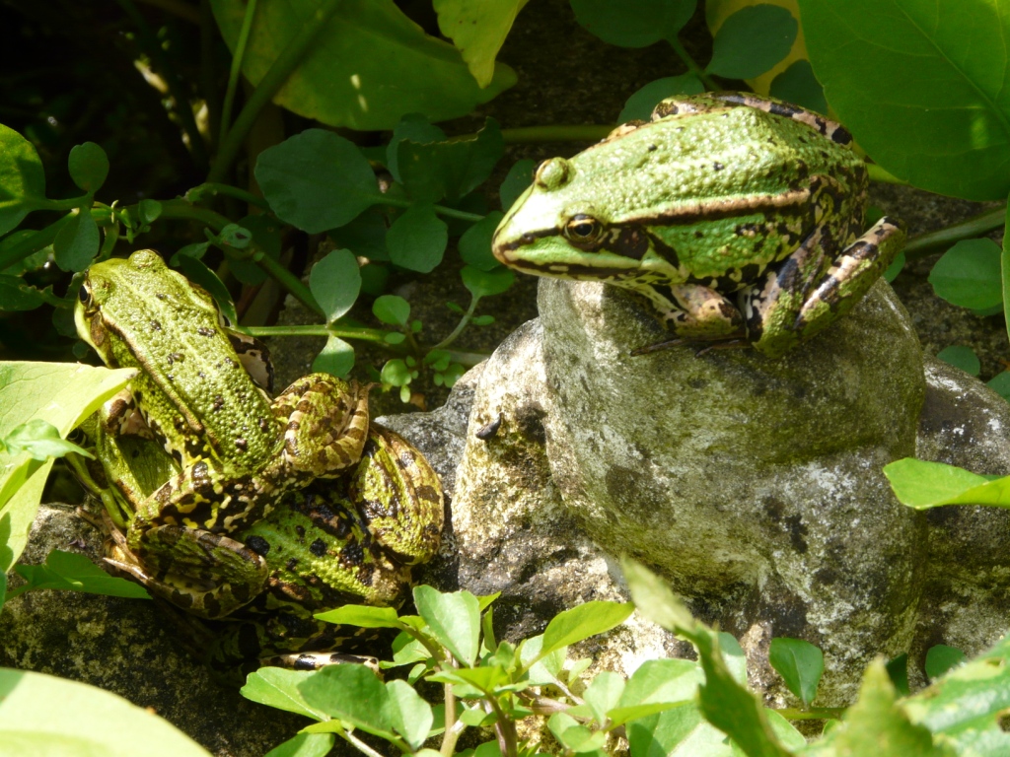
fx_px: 4202
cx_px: 505
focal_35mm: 144
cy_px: 378
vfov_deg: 10.3
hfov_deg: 13.7
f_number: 6.3
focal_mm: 23.7
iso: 100
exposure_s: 1/100
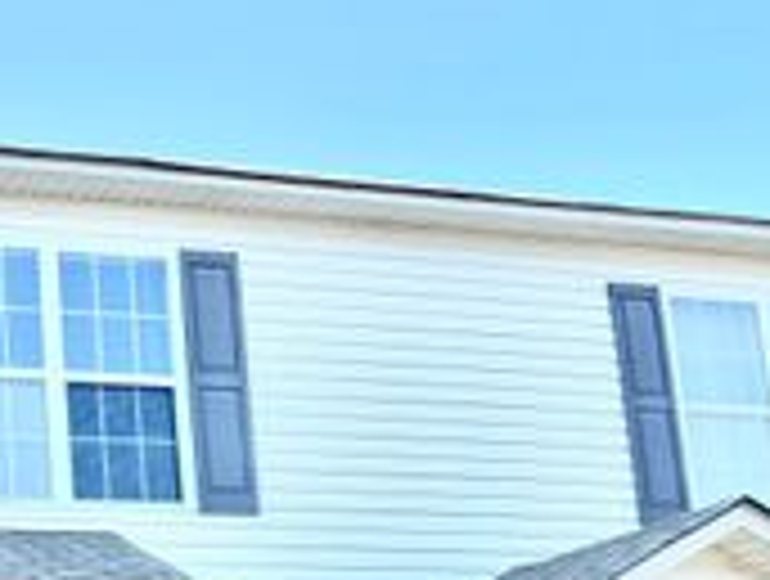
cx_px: -140
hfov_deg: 25.1
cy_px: 618
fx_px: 1560
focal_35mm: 70
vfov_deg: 20.2
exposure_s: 1/609
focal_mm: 6.76
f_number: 1.78
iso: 80
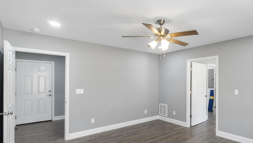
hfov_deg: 81.2
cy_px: 86
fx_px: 141
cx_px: 167
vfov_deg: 53.2
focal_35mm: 21
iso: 320
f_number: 8
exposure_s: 1/20
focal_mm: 10
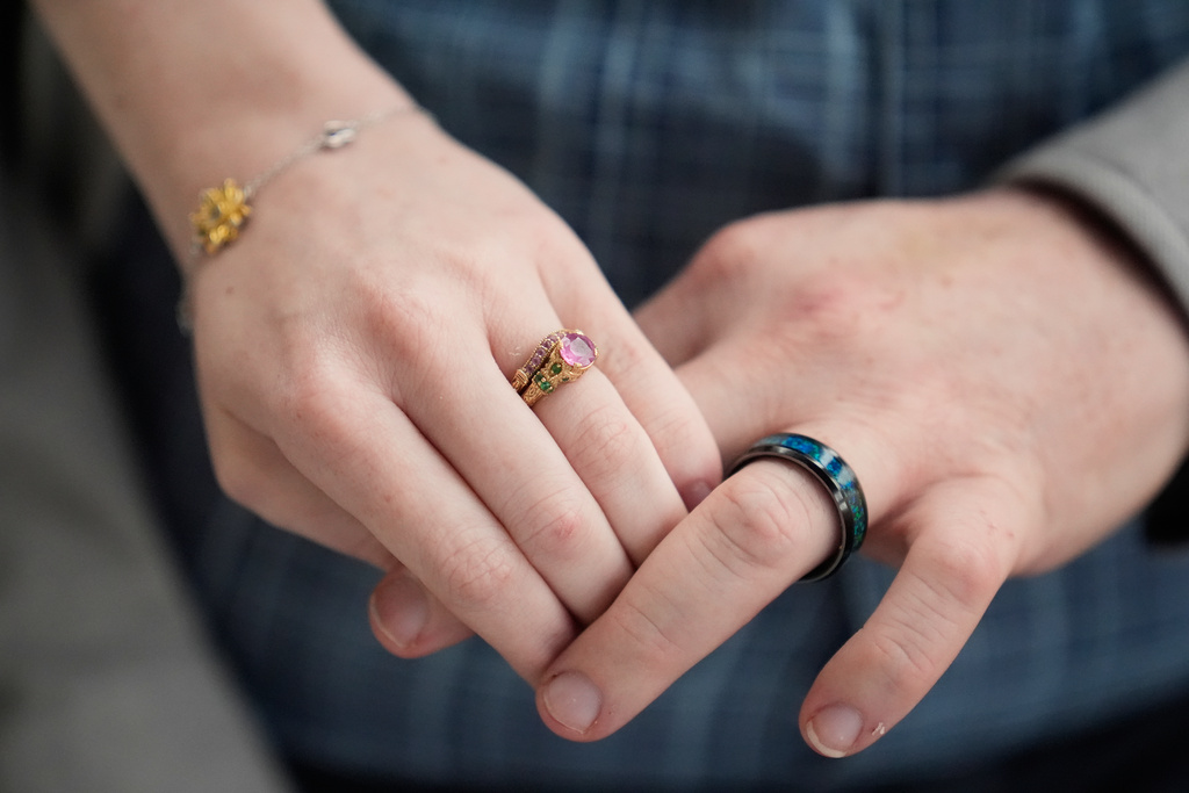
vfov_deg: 19.5
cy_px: 396
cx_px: 594
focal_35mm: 70
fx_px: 2312
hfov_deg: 28.8
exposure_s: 1/2000
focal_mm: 70
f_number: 2.8
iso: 5000
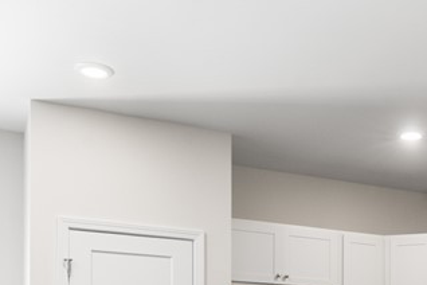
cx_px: 383
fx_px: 688
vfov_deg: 20.9
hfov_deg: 32.8
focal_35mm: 58
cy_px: 390
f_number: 11
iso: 500
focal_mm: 17
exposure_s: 1/8
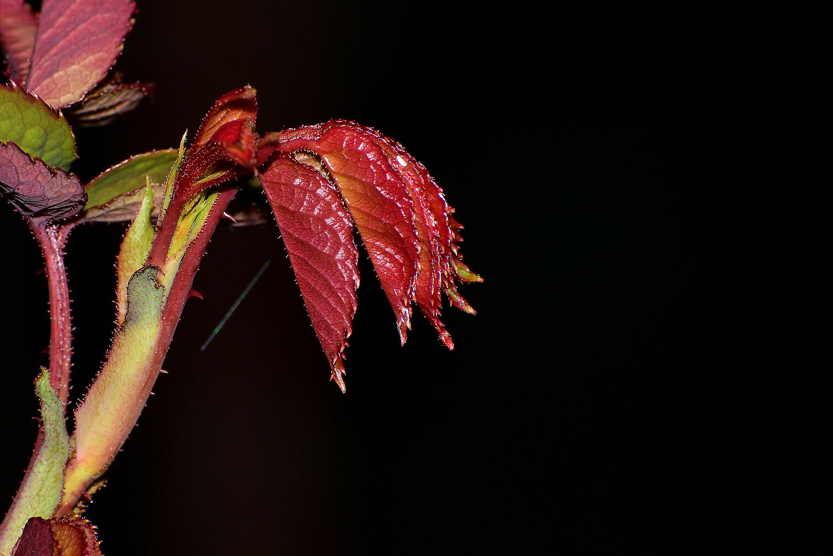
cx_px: 194
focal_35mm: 718
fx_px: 16614
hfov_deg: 2.9
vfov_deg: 1.9
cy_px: 209
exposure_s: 1/200
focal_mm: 300
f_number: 11
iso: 100
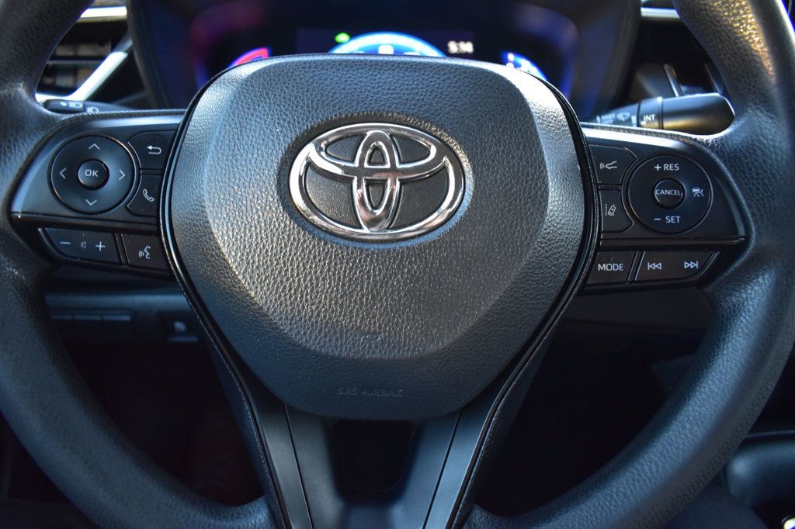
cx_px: 398
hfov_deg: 67.4
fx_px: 596
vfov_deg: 47.9
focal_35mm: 27
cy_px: 264
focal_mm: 18
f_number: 3.5
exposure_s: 1/8
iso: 1600
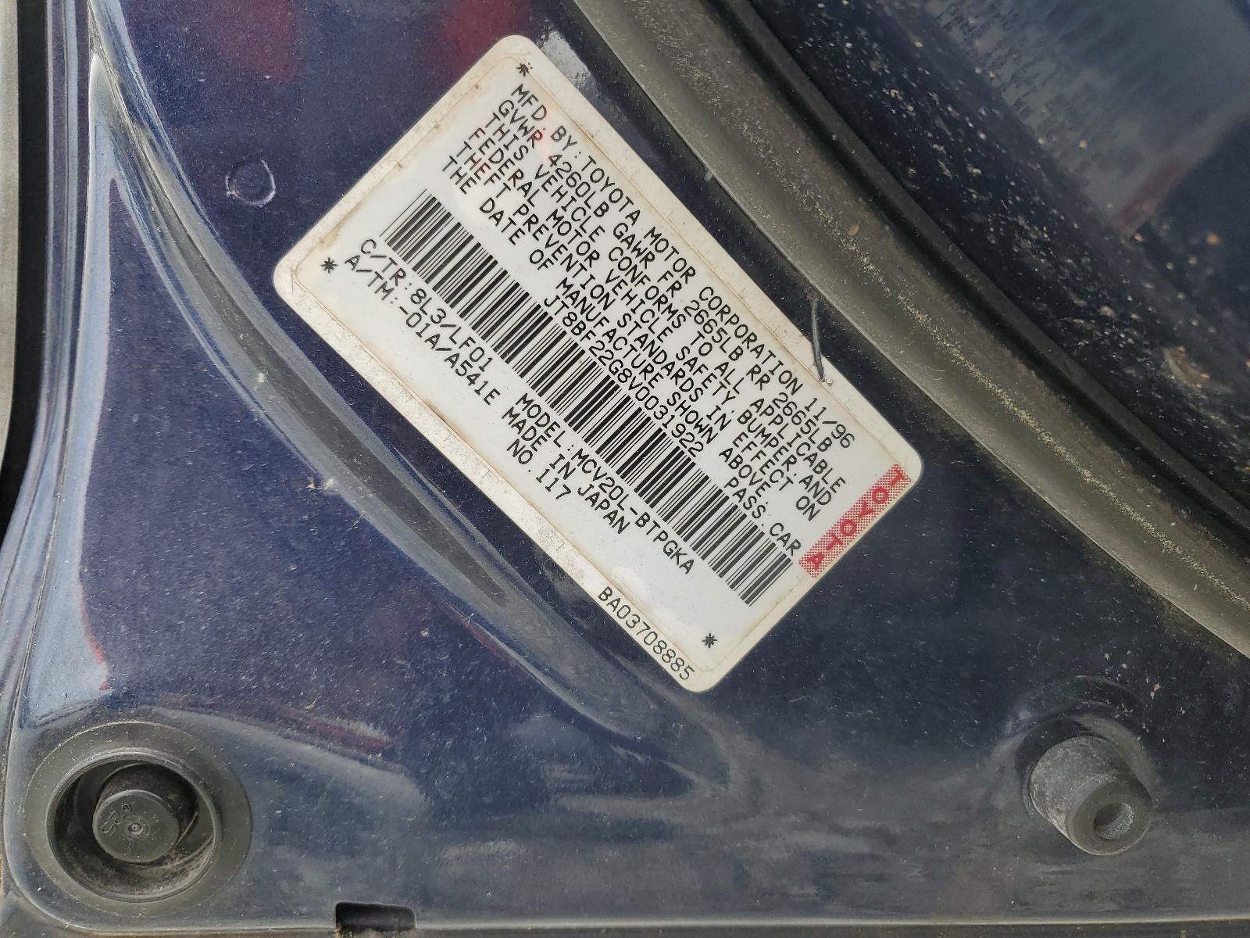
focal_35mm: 26
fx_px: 939
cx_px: 625
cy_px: 469
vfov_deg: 53.1
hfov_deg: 67.3
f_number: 1.5
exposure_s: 1/385
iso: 50
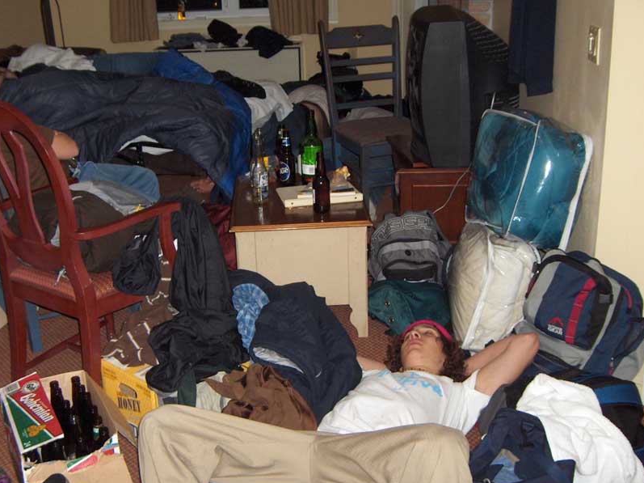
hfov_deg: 40.4
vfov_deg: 30.8
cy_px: 265
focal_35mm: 47
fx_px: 874
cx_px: 281
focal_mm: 8
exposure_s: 1/60
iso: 100
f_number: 2.8
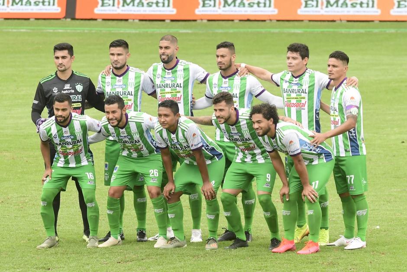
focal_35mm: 300
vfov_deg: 4.6
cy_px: 136
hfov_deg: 6.9
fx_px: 3392
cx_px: 204
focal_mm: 200
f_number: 5.6
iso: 1600
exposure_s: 1/2000
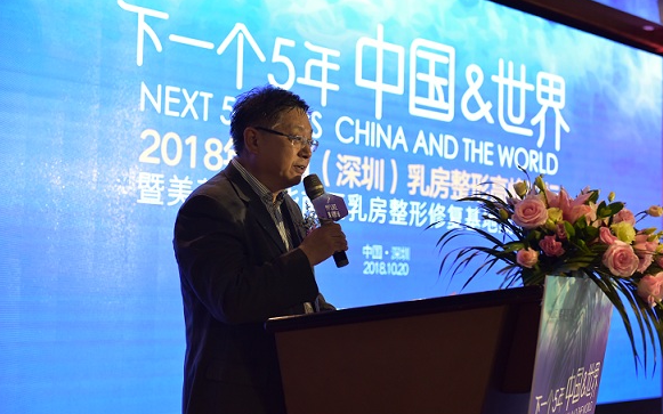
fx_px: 1084
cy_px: 218
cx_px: 333
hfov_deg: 34.0
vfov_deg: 21.6
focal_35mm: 60
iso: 1600
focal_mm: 58
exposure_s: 1/100
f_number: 3.2
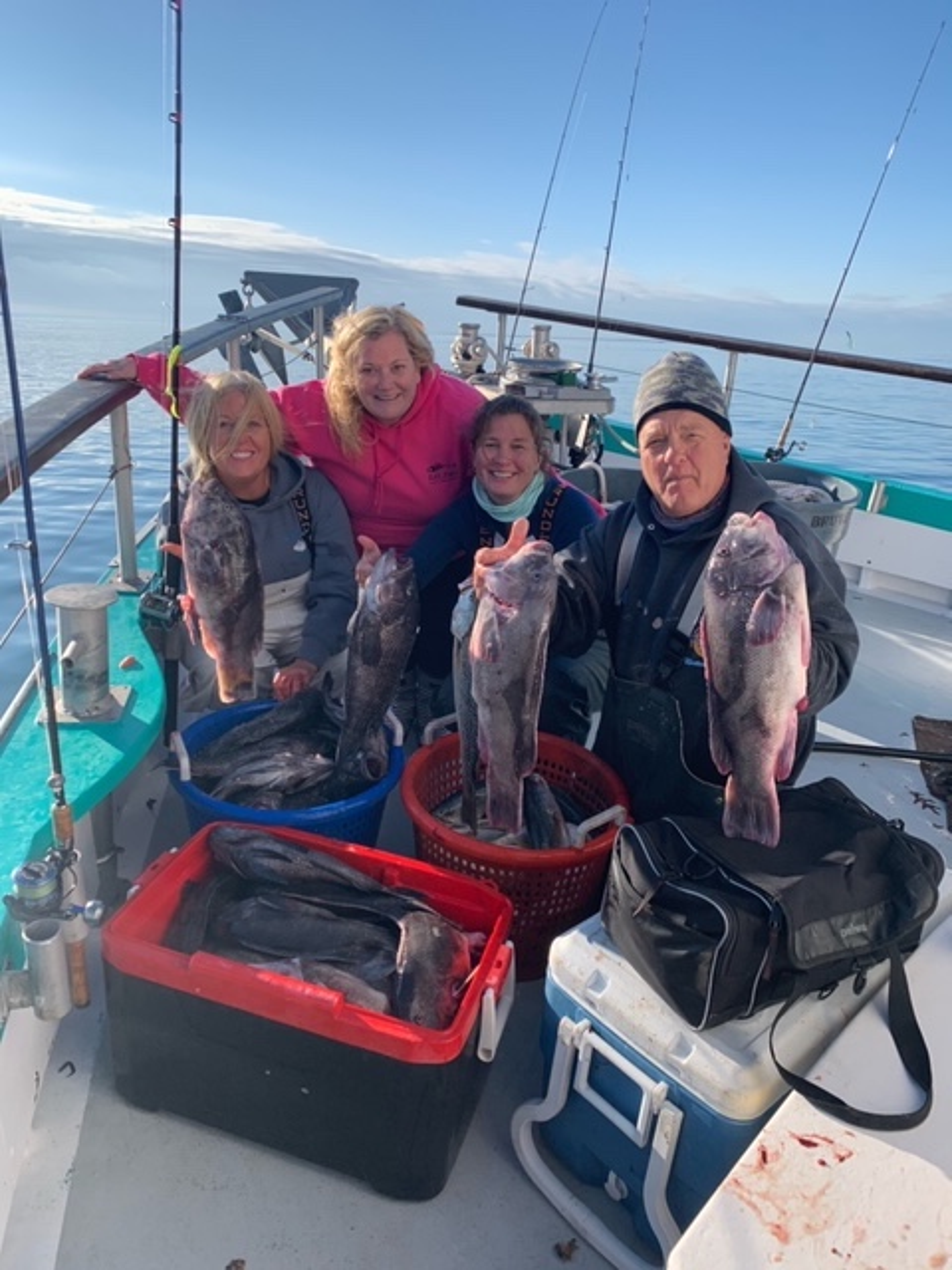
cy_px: 635
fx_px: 953
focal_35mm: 26
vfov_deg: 67.3
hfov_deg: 53.1
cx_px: 476
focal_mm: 4.25
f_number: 1.8
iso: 25
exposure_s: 1/1779
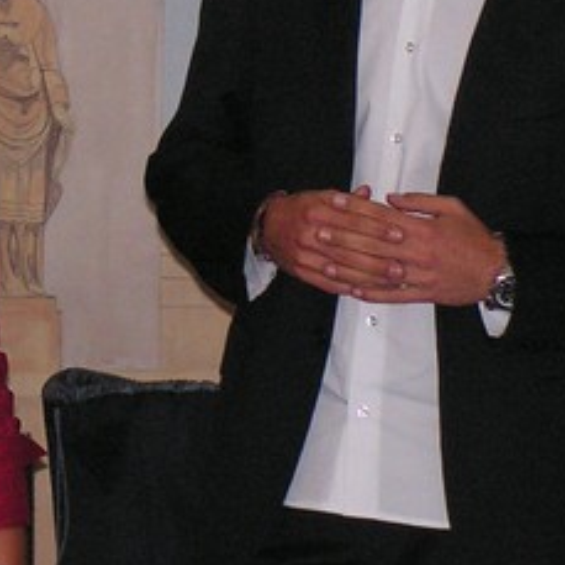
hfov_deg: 5.2
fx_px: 6149
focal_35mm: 333
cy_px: 91
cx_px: -190
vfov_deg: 5.3
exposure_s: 1/100
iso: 200
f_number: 3.4
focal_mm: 18.1
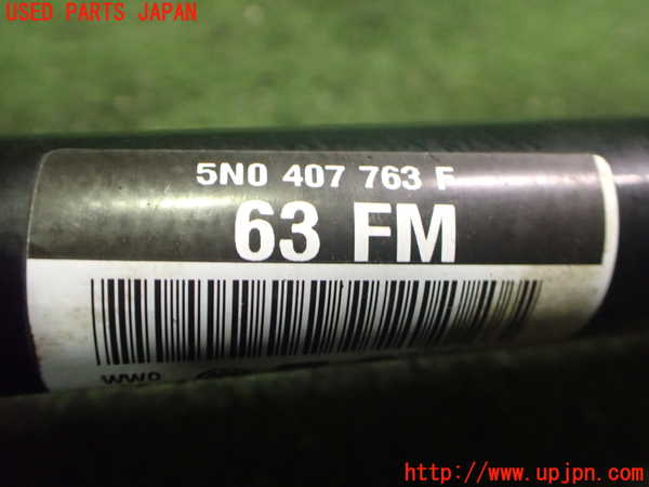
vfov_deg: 46.8
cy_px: 244
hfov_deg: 60.0
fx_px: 562
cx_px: 324
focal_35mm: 30
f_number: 2.3
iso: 1000
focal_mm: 5.4
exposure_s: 1/30
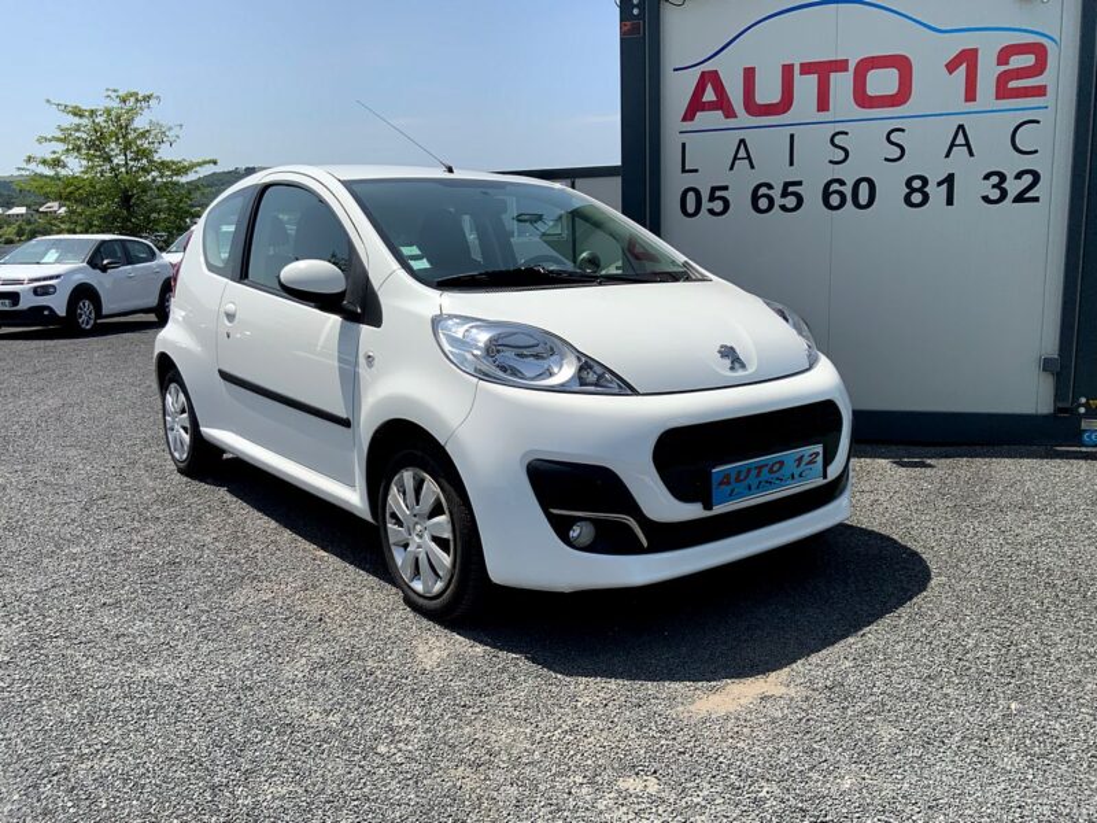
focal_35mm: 29
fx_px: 919
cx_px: 548
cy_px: 412
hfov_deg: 61.7
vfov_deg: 48.2
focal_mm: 3
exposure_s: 1/2538
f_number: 1.8
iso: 20
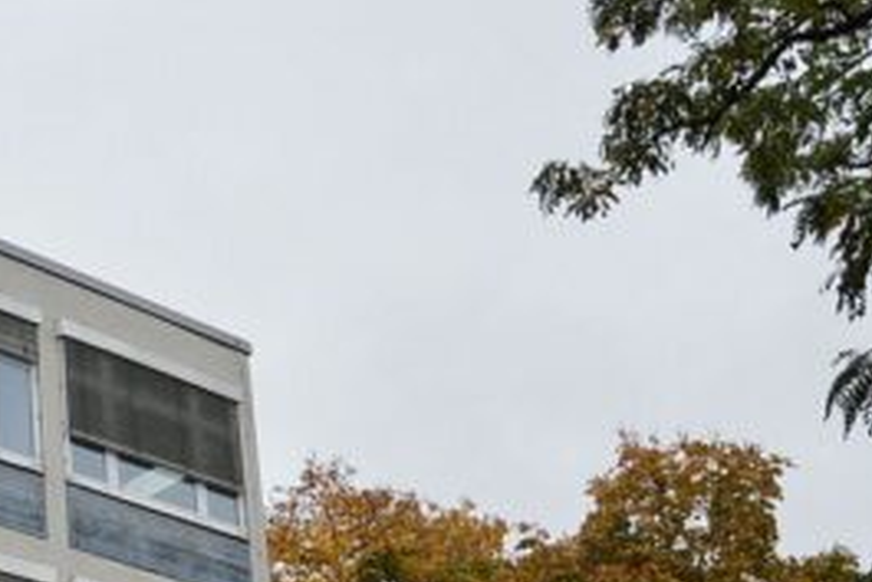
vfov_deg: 18.0
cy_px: 738
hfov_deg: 26.6
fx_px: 1721
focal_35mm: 71
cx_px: -43
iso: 400
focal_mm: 18
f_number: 3.5
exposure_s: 1/800
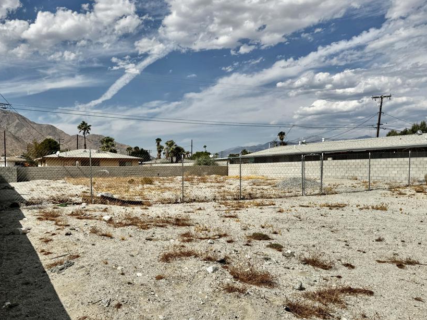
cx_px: 181
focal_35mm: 30
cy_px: 191
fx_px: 370
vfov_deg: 46.5
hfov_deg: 59.7
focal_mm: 6.76
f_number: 1.78
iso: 80
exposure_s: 1/12346
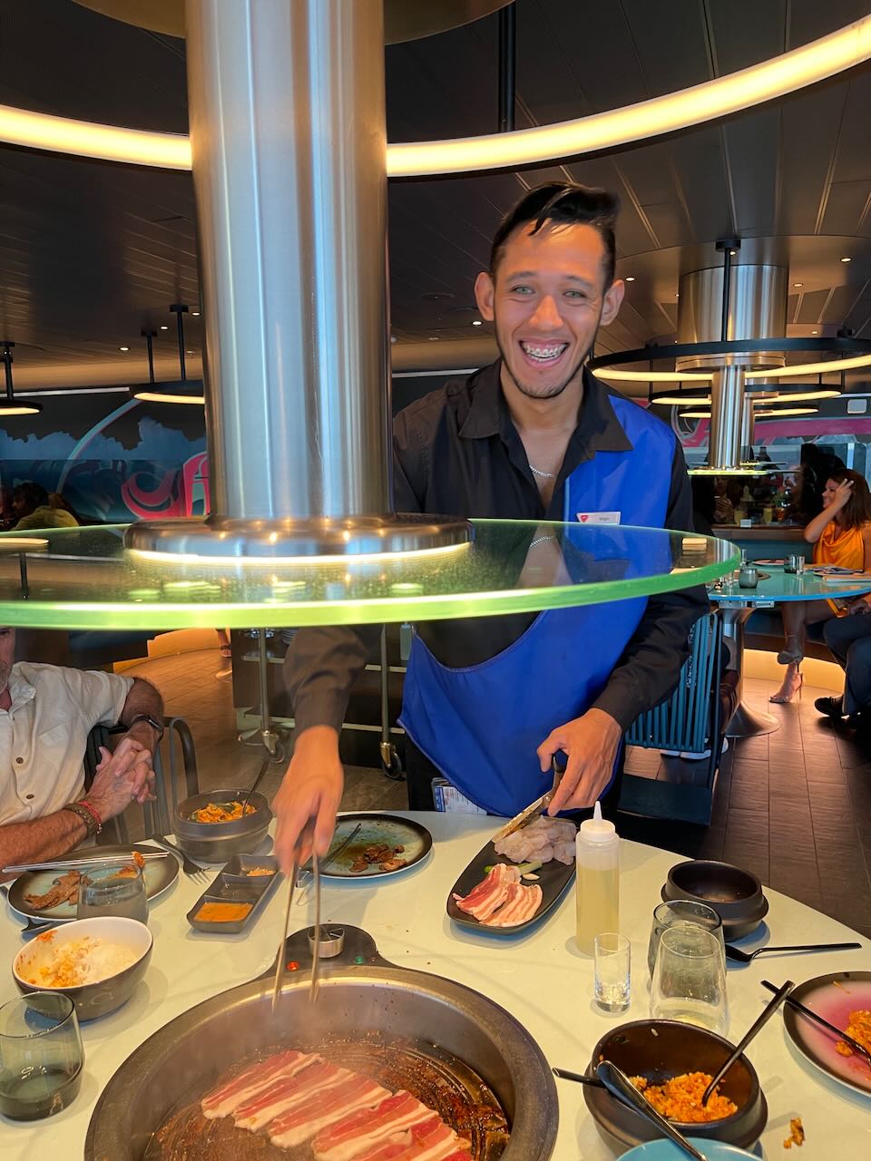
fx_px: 872
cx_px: 436
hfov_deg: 53.1
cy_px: 580
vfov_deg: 67.3
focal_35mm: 26
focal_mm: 5.1
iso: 160
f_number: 1.6
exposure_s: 1/50
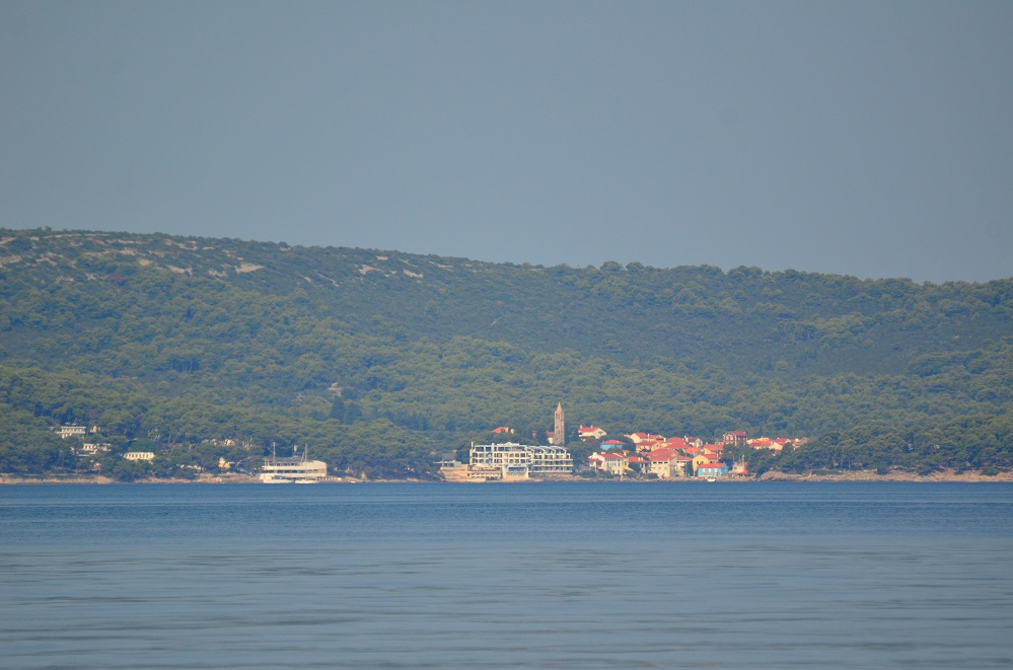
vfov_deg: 3.0
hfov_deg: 4.6
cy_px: 335
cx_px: 506
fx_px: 12632
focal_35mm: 450
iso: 400
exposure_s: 1/2000
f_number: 5.6
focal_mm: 300
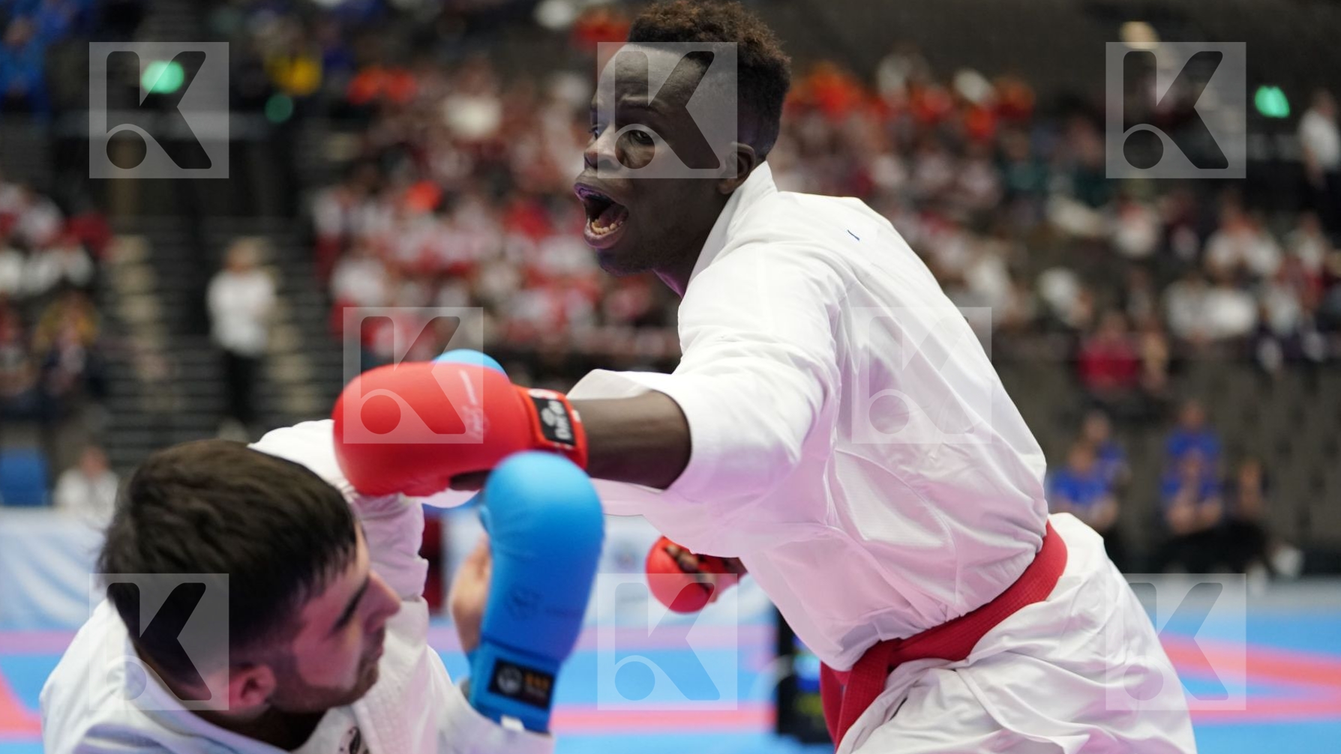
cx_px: 668
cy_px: 376
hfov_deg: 22.0
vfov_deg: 12.5
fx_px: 3449
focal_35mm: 97
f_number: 2.8
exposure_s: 1/1000
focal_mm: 92
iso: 4000
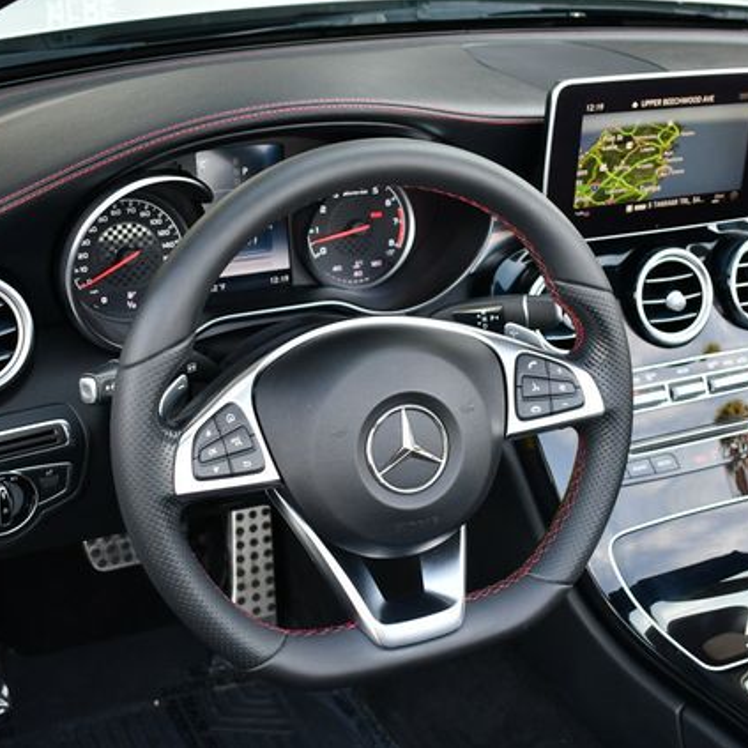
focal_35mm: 54
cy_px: 373
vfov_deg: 31.6
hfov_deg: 31.6
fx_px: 1320
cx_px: 403
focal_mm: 21
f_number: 3.8
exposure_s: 1/250
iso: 450
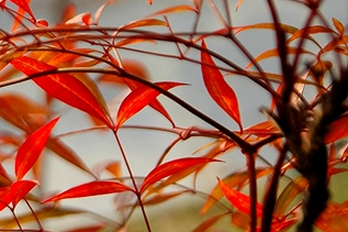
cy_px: -46
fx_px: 1497
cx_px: -183
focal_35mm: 155
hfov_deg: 12.6
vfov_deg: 8.7
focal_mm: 32
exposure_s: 1/800
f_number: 2.8
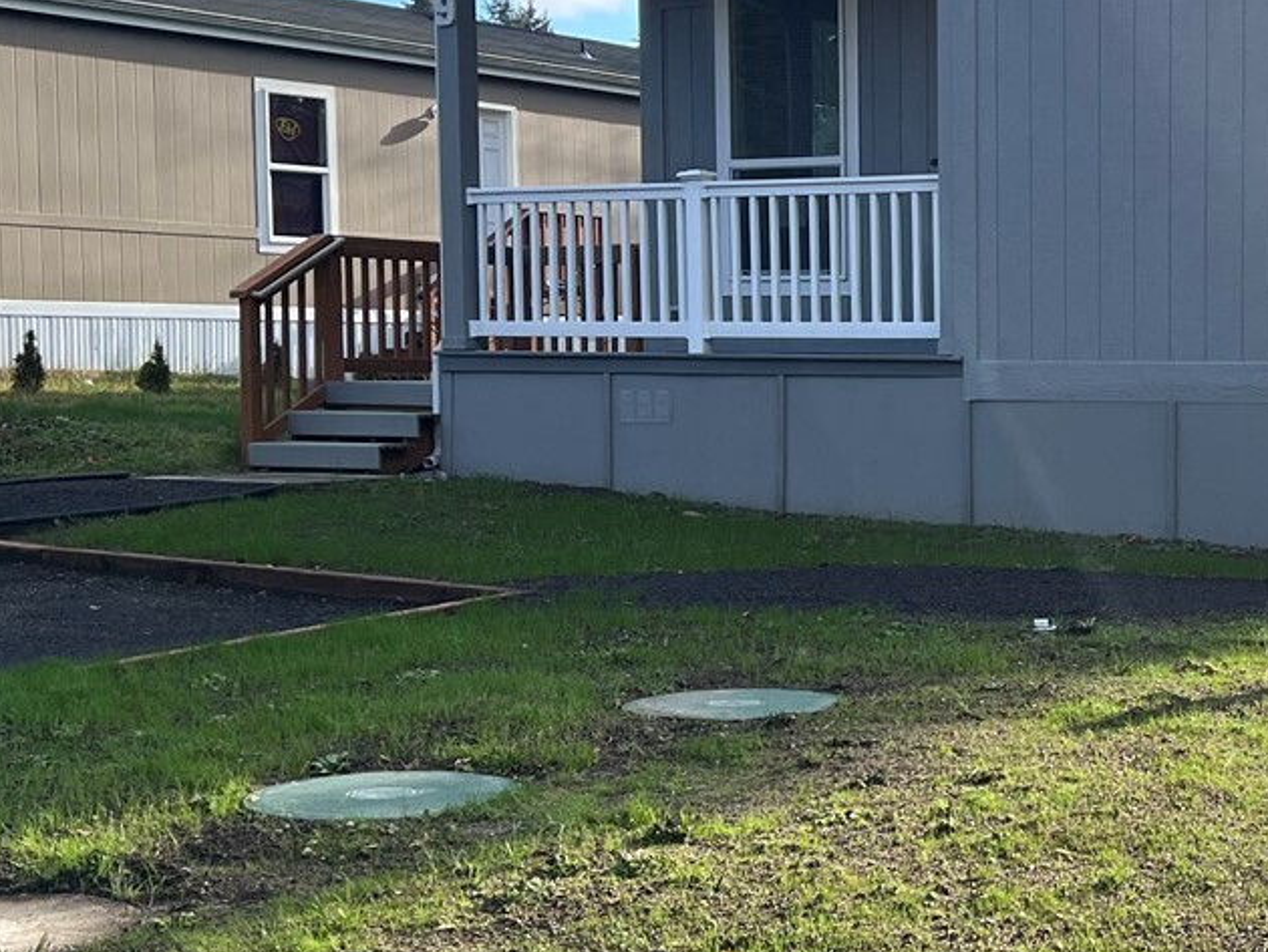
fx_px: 2419
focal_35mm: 66
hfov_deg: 28.4
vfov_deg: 22.3
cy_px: 543
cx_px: 1119
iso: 50
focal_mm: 5.7
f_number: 1.5
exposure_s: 1/1344
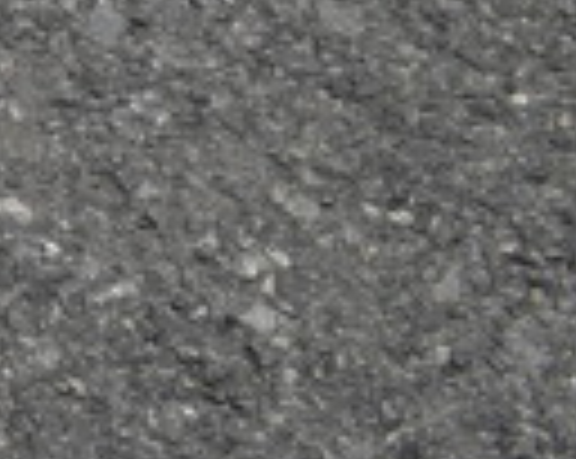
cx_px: -770
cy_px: -144
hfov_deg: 12.7
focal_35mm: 121
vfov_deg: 12.3
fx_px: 2060
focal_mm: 18
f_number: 10
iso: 100
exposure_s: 1/400
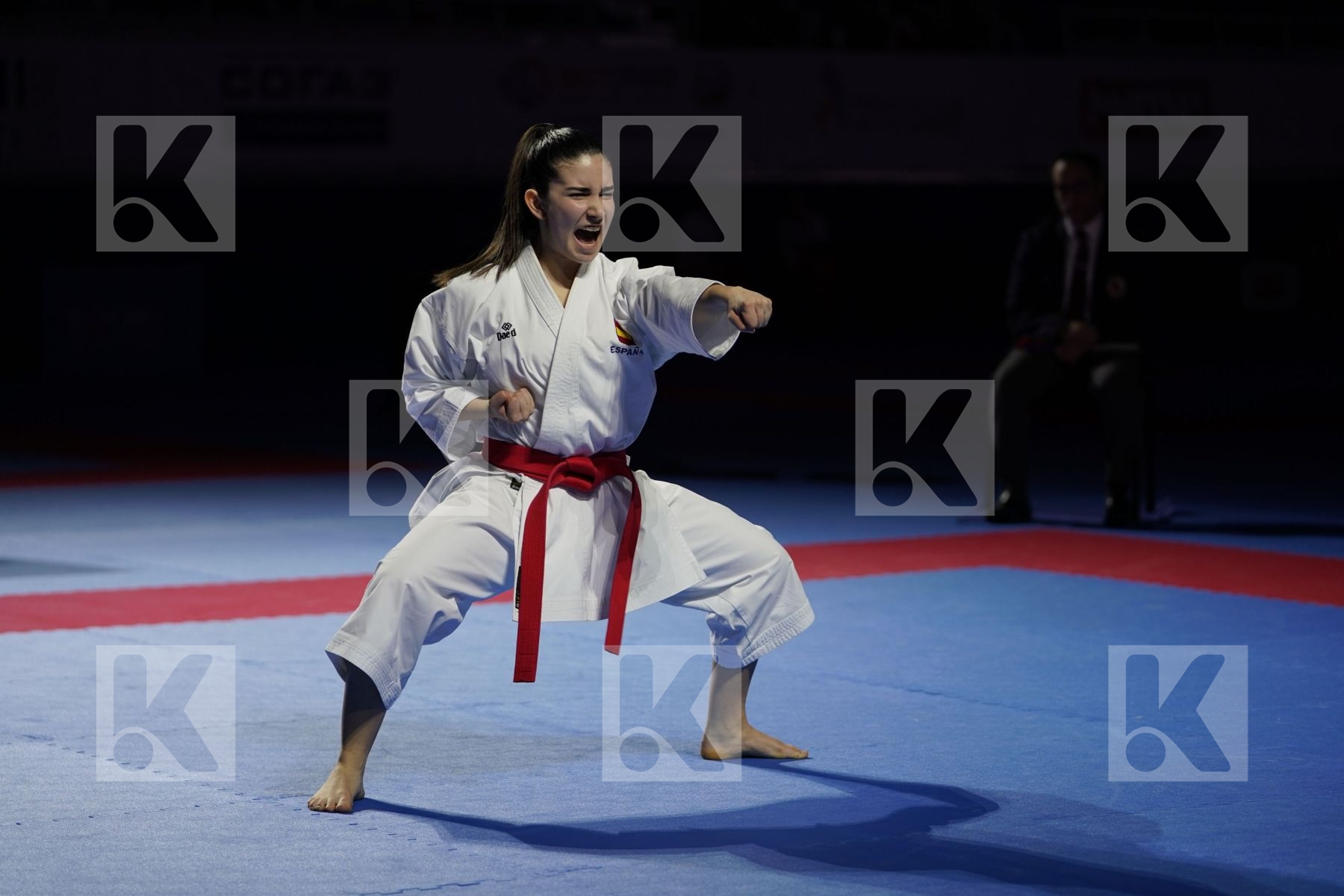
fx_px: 3808
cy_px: 448
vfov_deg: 13.4
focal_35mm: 102
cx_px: 672
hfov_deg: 20.0
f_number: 2.8
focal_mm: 102
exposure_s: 1/500
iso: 320
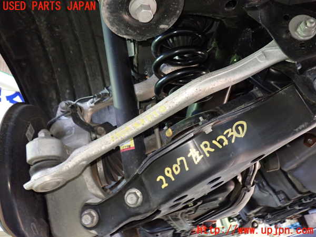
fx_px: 274
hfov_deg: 60.0
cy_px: 118
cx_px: 158
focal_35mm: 30
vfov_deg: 46.8
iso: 800
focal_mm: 5.4
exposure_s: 1/20
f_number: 2.3
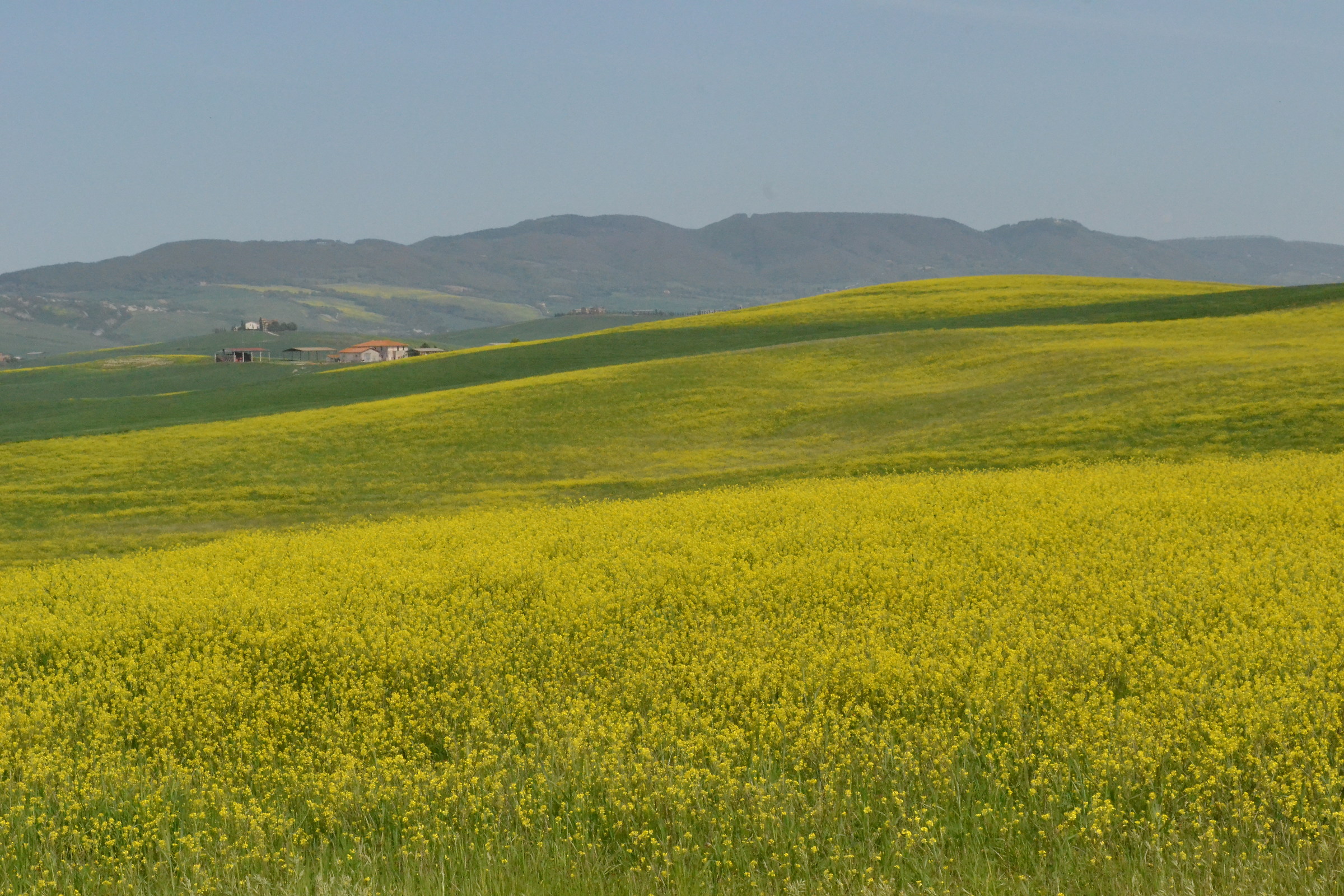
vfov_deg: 16.6
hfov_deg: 24.6
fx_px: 3080
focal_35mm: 82
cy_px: 448
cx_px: 672
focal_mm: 55
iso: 3200
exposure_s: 1/2000
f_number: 18
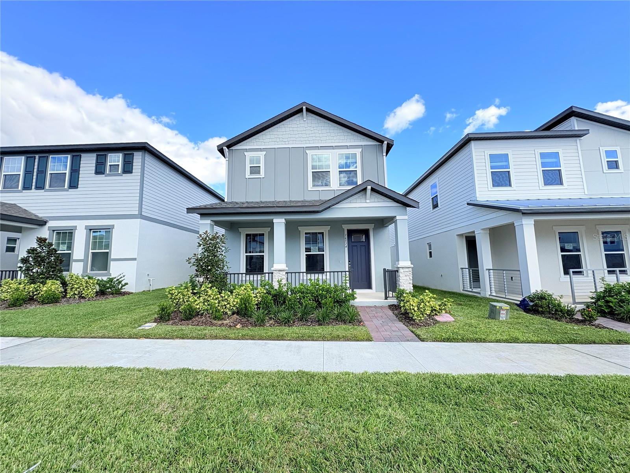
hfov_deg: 102.1
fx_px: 255
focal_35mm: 14
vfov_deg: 85.7
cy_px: 236
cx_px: 315
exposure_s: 1/921
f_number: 2.2
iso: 64
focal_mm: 2.22
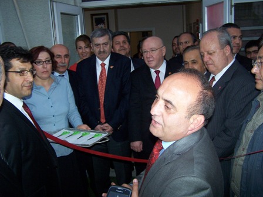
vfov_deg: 37.7
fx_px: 289
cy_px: 98
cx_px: 132
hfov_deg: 49.0
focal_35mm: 38
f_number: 2.8
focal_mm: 6.3
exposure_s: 1/350
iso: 140
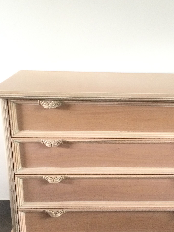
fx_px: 355
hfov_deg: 27.1
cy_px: 139
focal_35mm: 53
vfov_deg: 36.0
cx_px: 132
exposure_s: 1/33
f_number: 2.4
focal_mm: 3.3
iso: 160
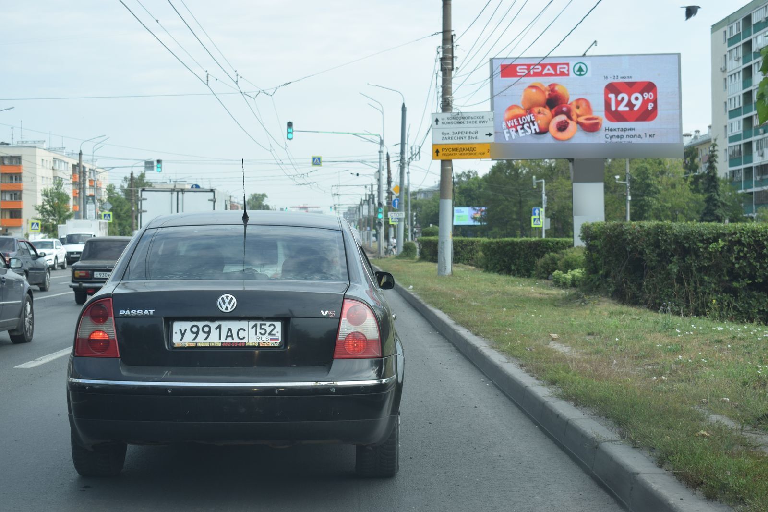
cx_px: 384
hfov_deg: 31.9
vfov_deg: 21.6
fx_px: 1344
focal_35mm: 63
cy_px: 256
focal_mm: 42
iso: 200
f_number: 8
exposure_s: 1/250
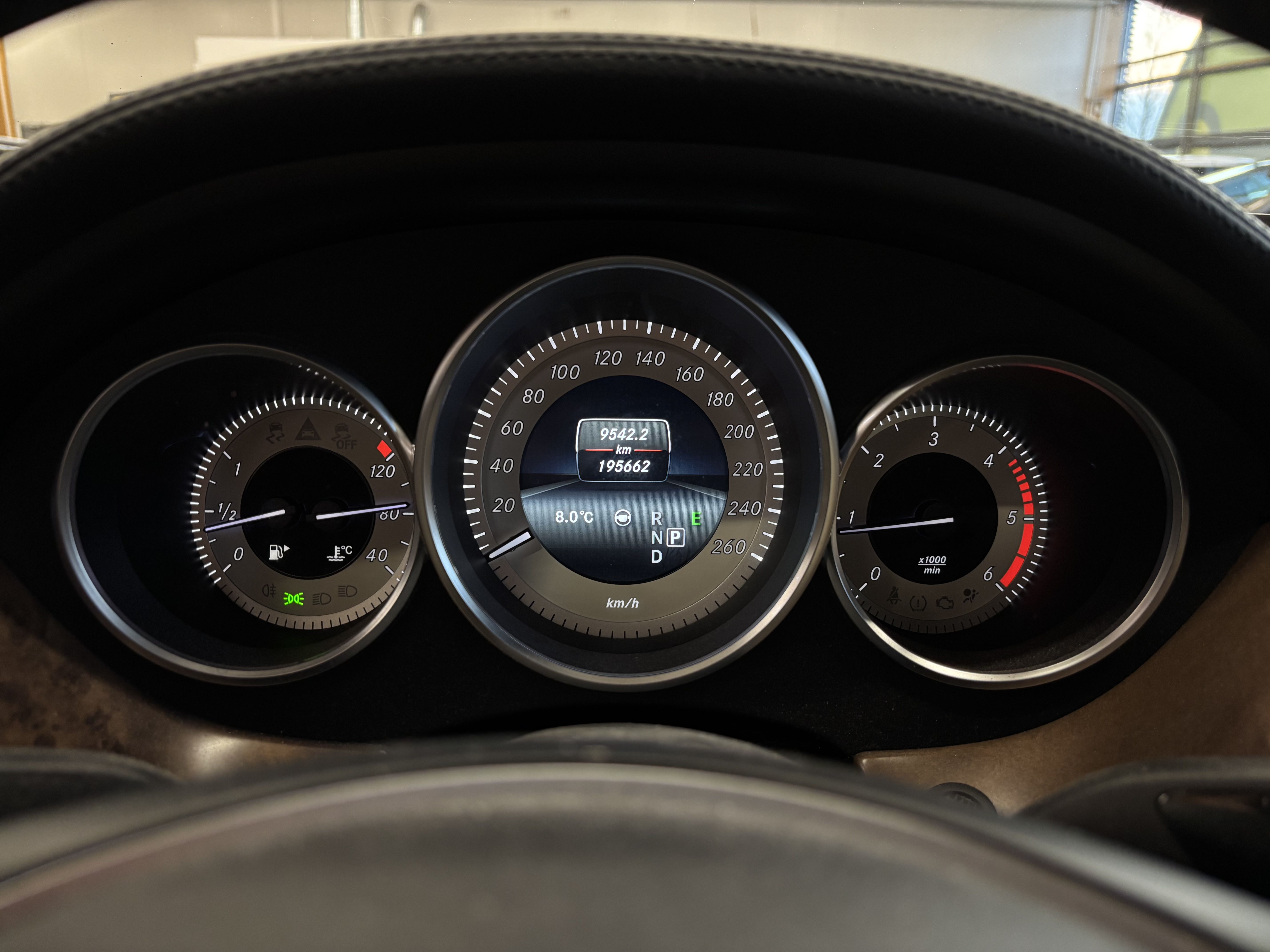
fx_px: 954
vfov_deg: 53.1
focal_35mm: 26
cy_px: 476
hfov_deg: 67.3
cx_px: 635
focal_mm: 5.96
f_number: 1.6
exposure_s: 1/50
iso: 200
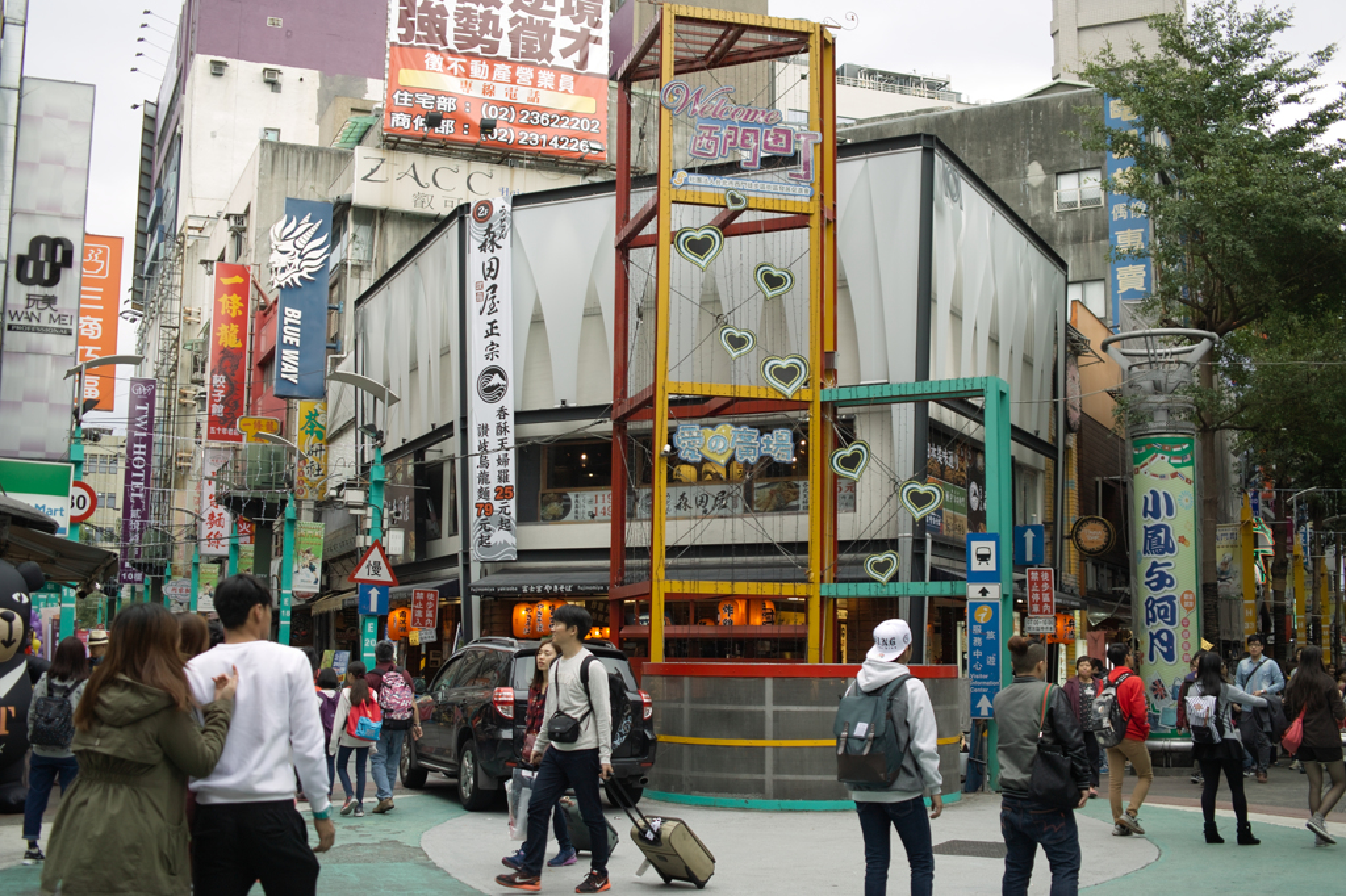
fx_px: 1532
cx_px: 673
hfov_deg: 47.4
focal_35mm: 41
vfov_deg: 32.6
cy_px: 448
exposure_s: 1/160
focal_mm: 24.2
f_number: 2.8
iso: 100
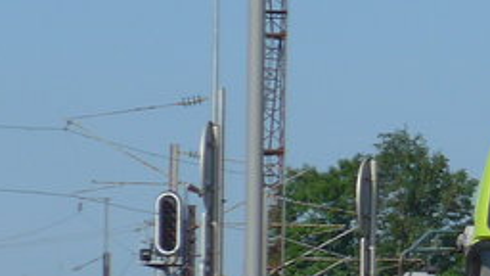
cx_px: 955
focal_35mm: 562
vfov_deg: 2.2
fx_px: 7302
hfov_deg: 3.8
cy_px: 201
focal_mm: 21.6
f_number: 4.9
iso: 80
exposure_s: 1/800
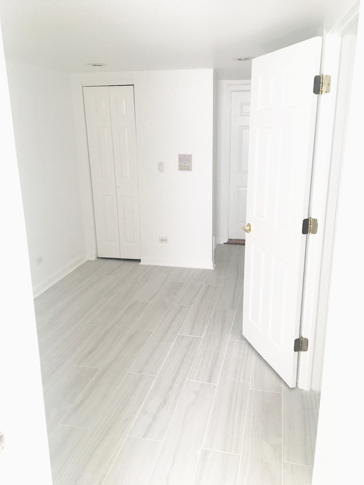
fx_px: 407
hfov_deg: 48.2
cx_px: 182
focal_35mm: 29
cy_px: 242
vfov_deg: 61.7
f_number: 2.2
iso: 100
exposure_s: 1/30
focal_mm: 4.15
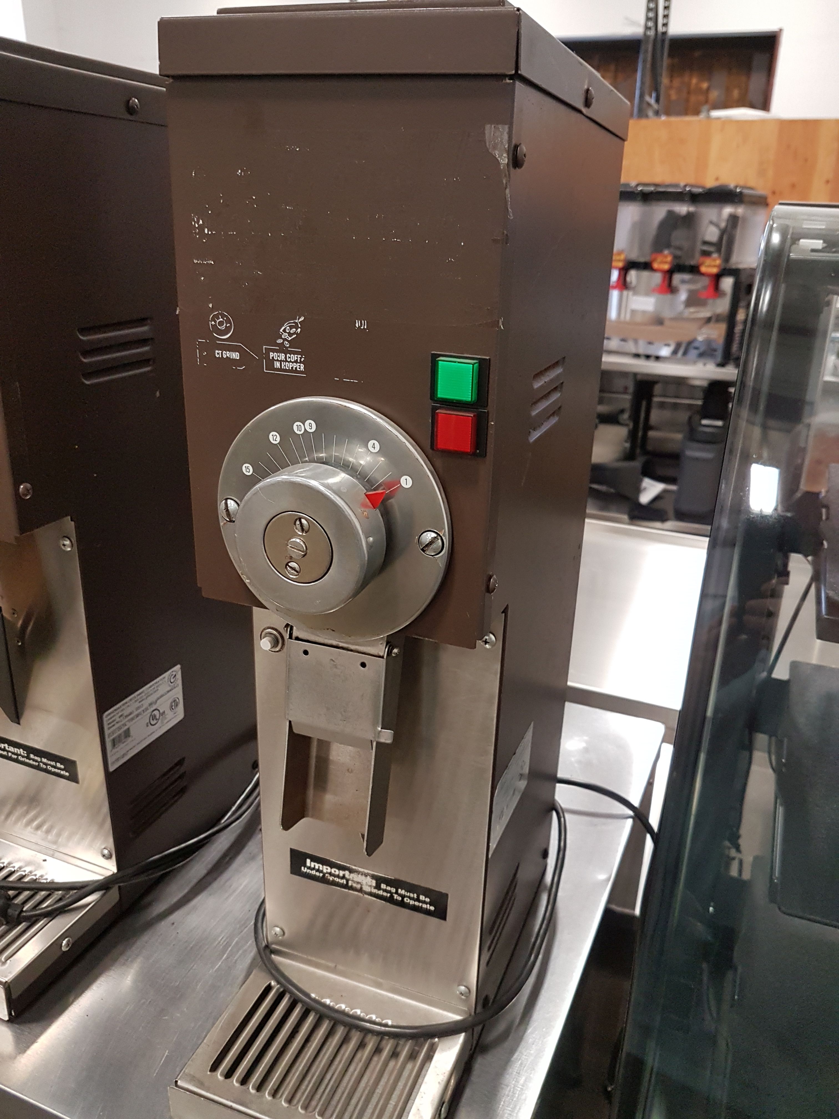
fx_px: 840
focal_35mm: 26
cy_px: 560
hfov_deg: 53.1
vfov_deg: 67.3
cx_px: 420
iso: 200
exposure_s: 1/60
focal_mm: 4.2
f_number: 1.7
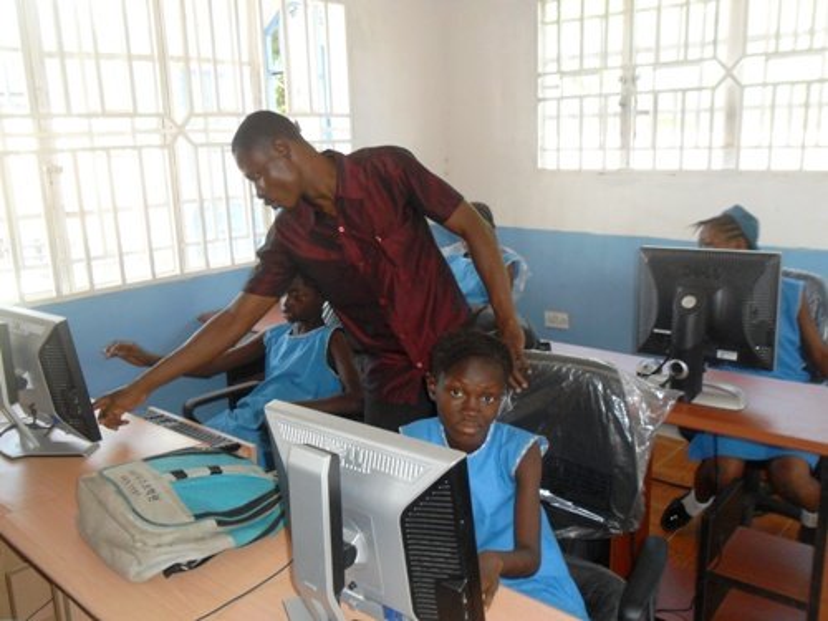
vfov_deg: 44.2
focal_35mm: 32
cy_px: 310
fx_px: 765
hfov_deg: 56.8
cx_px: 414
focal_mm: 5.7
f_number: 3.7
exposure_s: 1/45
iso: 160
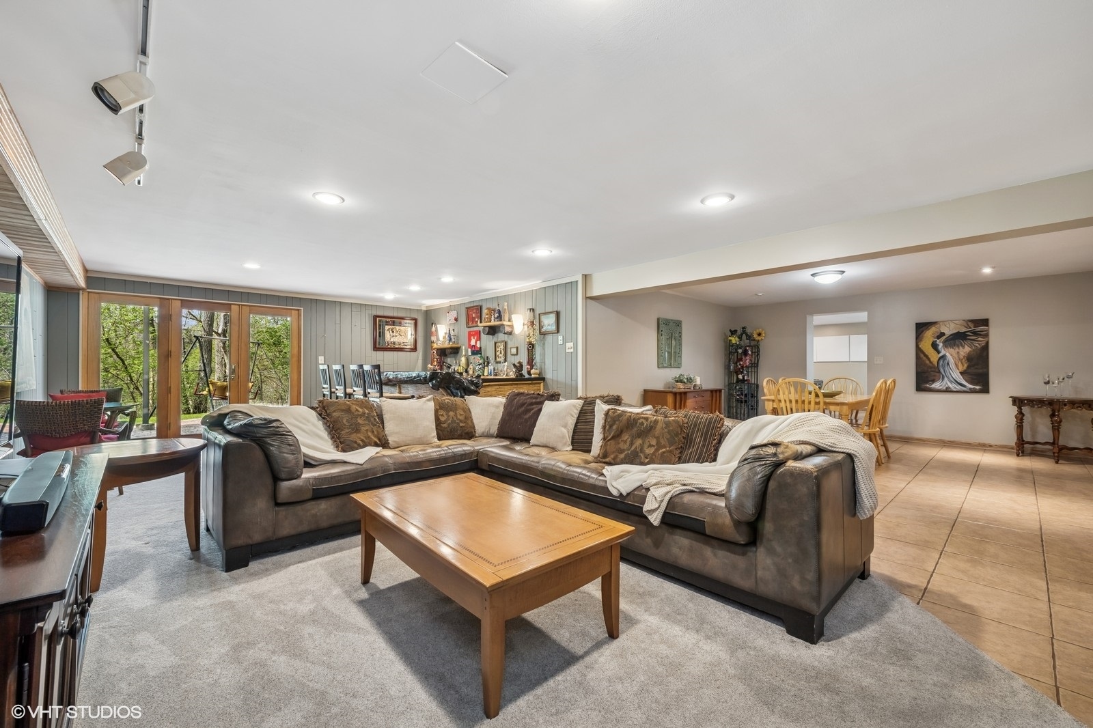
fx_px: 425
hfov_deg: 104.3
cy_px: 364
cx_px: 546
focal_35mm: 14
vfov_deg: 81.2
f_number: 9.5
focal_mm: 14
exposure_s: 1/15
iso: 200
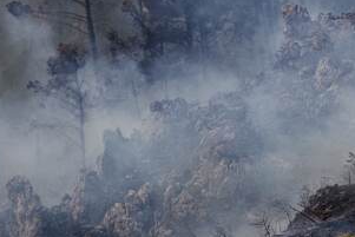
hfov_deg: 2.0
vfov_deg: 1.3
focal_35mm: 1021
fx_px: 10073
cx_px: 387
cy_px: -36
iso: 200
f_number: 2.8
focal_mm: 200
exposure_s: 1/8000
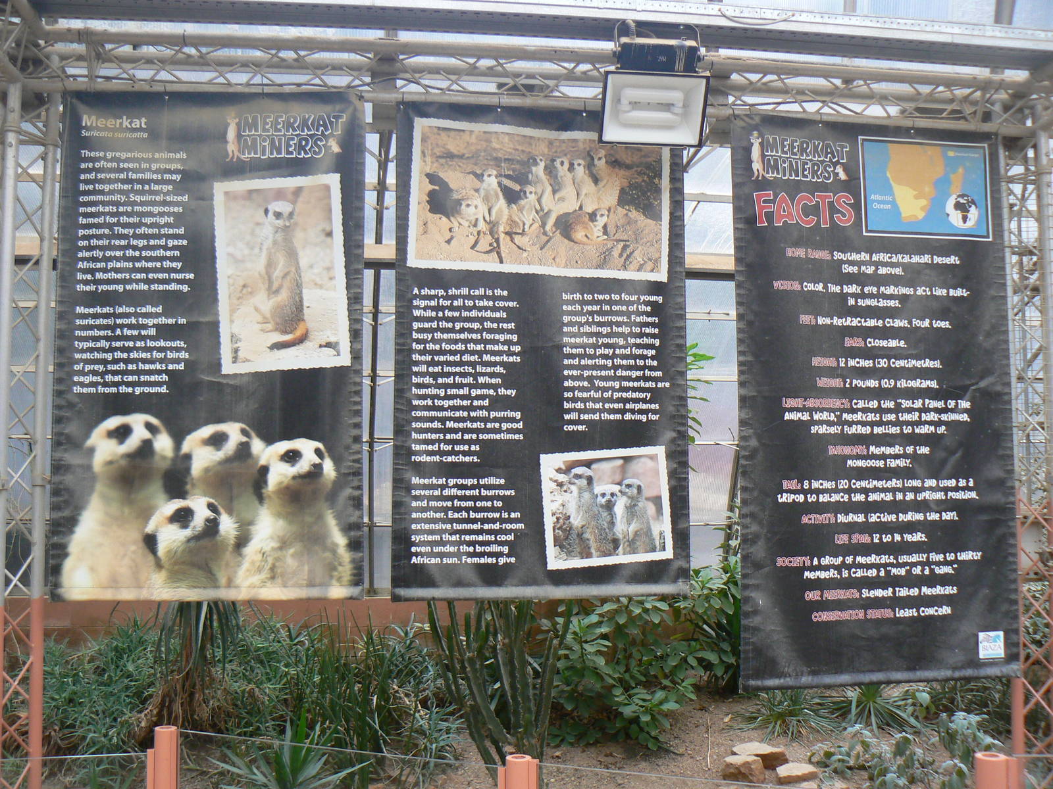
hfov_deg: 51.4
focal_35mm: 36
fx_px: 1095
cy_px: 394
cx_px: 526
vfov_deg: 39.7
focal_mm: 6
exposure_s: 1/30
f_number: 2.8
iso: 100
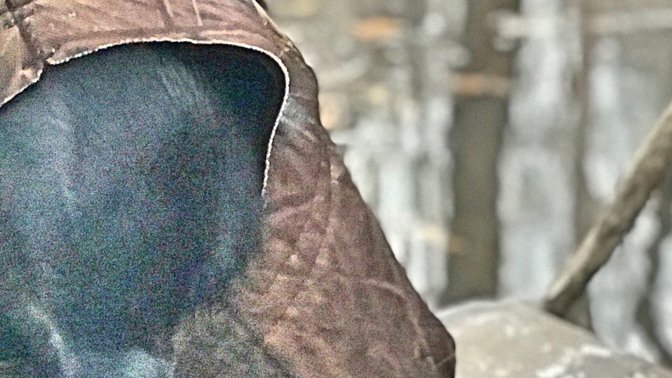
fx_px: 2637
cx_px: -54
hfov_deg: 14.2
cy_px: -185
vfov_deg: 8.0
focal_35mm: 148
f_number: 2.8
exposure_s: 1/60
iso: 800
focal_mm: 6.6
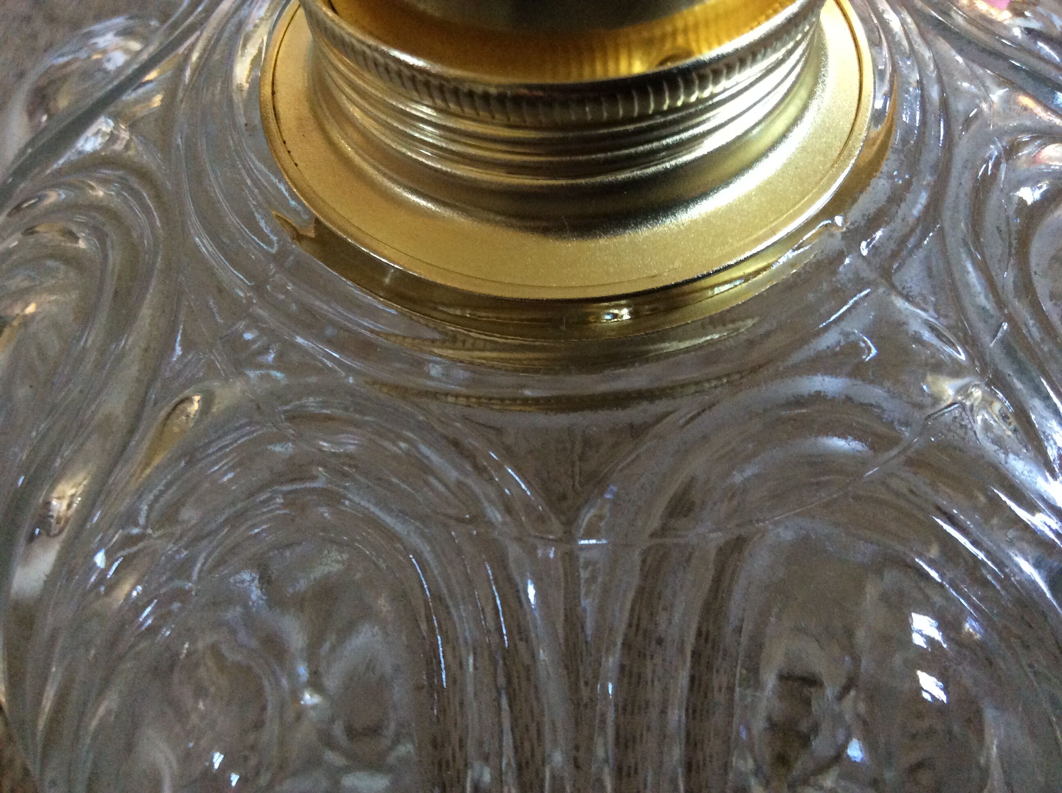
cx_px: 531
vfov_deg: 44.1
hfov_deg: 56.9
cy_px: 396
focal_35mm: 32
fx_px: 980
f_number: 2.4
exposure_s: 1/25
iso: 200
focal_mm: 3.3
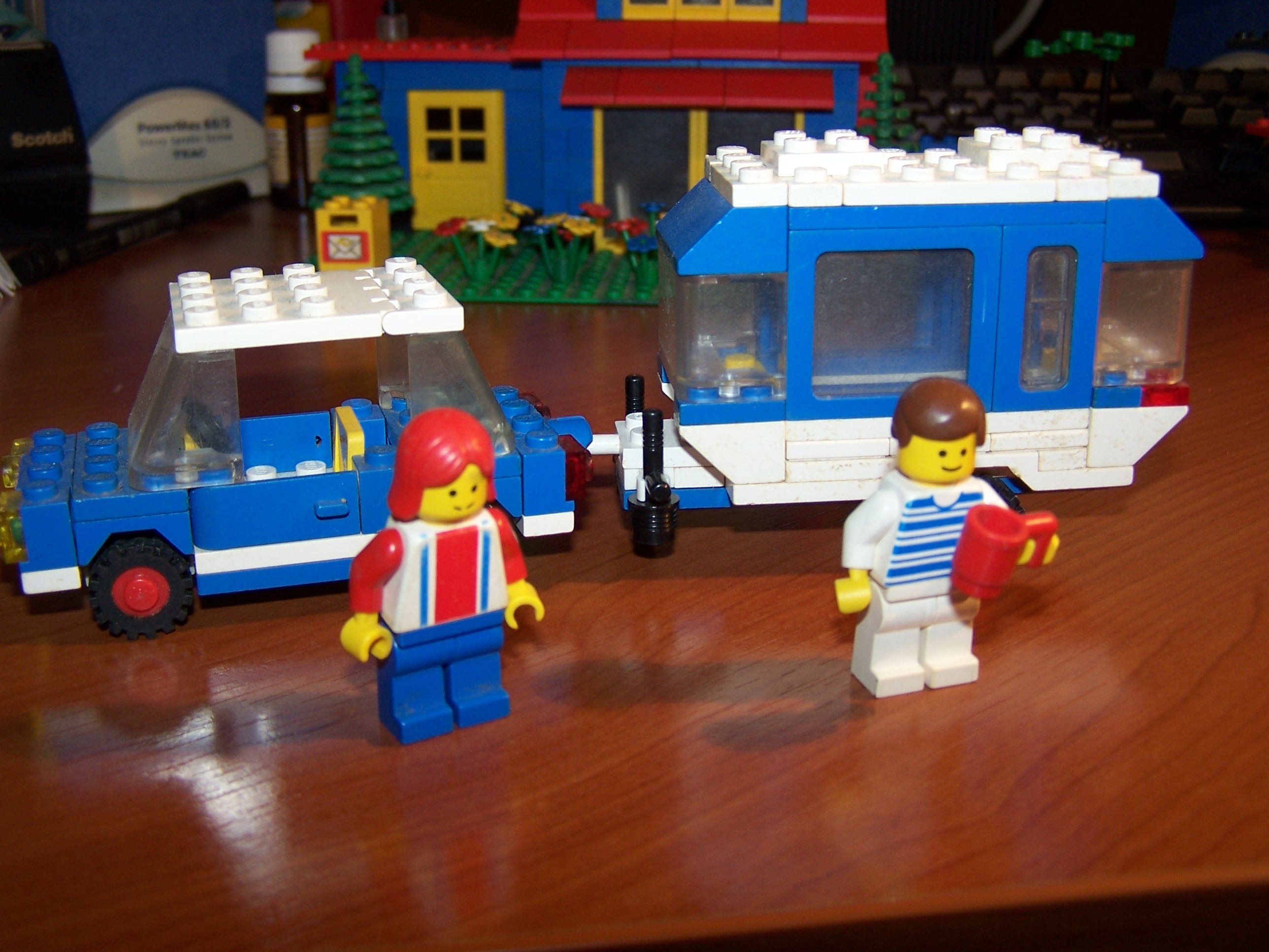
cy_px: 476
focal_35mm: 38
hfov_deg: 49.0
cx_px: 634
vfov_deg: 37.7
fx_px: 1393
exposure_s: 1/15
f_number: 2.8
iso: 80
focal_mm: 6.3
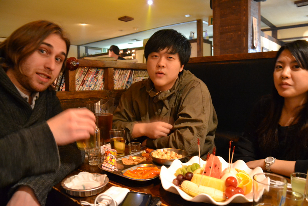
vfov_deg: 47.9
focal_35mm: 27
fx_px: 231
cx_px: 154
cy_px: 103
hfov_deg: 67.4
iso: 3200
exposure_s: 1/4
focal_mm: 18
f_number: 3.5
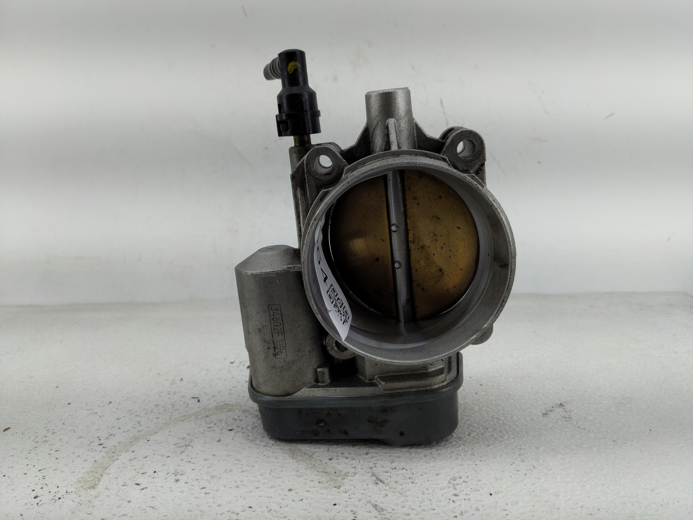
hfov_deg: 69.4
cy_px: 260
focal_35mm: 25
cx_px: 346
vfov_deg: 54.9
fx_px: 500
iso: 55
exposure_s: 1/174
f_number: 1.73
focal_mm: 4.38
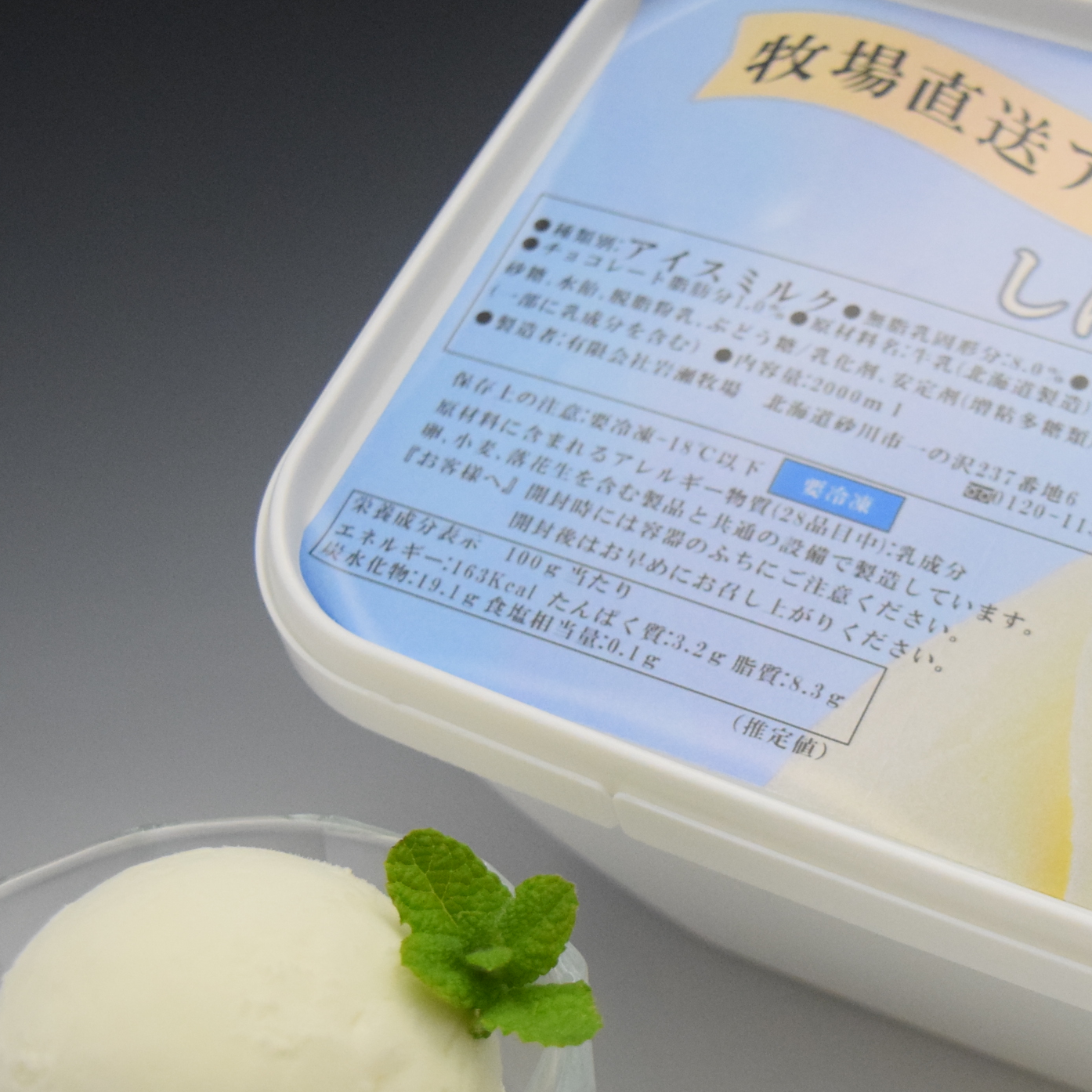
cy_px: 694
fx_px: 2638
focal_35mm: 74
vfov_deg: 23.3
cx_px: 809
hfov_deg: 23.2
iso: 2500
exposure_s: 1/125
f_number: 4
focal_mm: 27
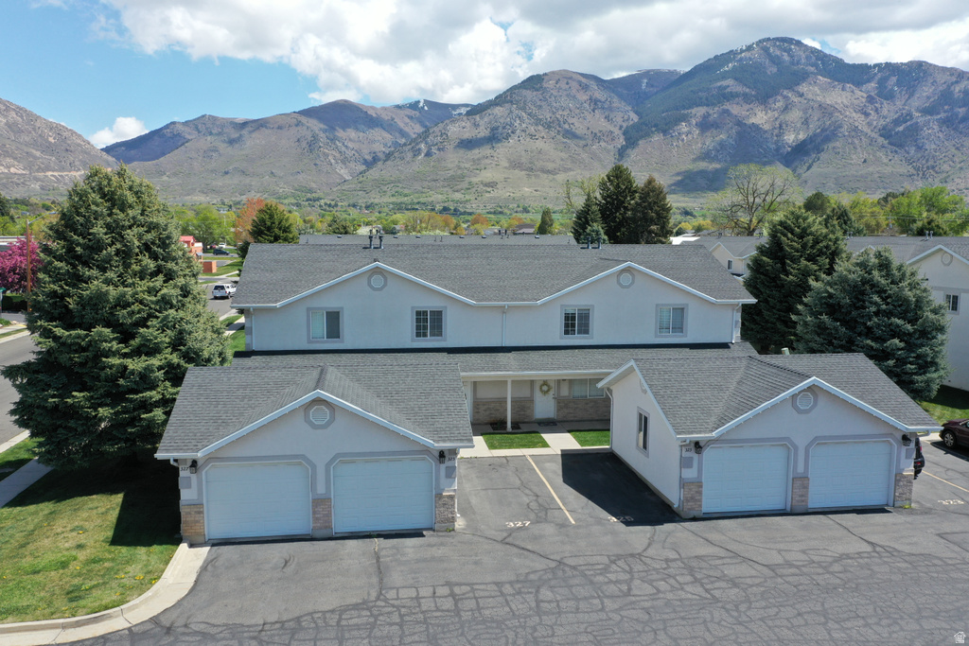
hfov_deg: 65.5
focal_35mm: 28
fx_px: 754
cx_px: 484
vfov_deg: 46.4
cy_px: 323
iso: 100
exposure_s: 1/400
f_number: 5.6
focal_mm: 10.26
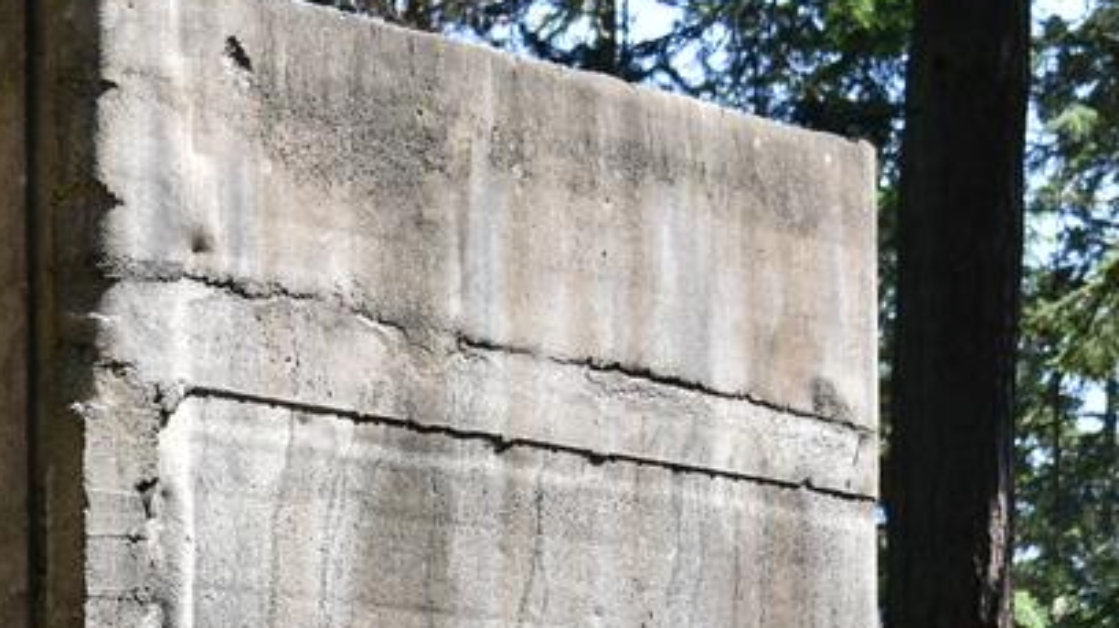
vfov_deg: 8.0
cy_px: 960
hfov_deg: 14.4
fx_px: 4389
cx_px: 159
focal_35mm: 148
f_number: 6.3
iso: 100
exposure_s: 1/160
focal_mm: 45
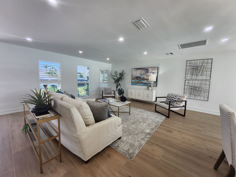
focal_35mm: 13
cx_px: 118
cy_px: 88
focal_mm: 1.13
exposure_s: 1/60
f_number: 2.2
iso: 50
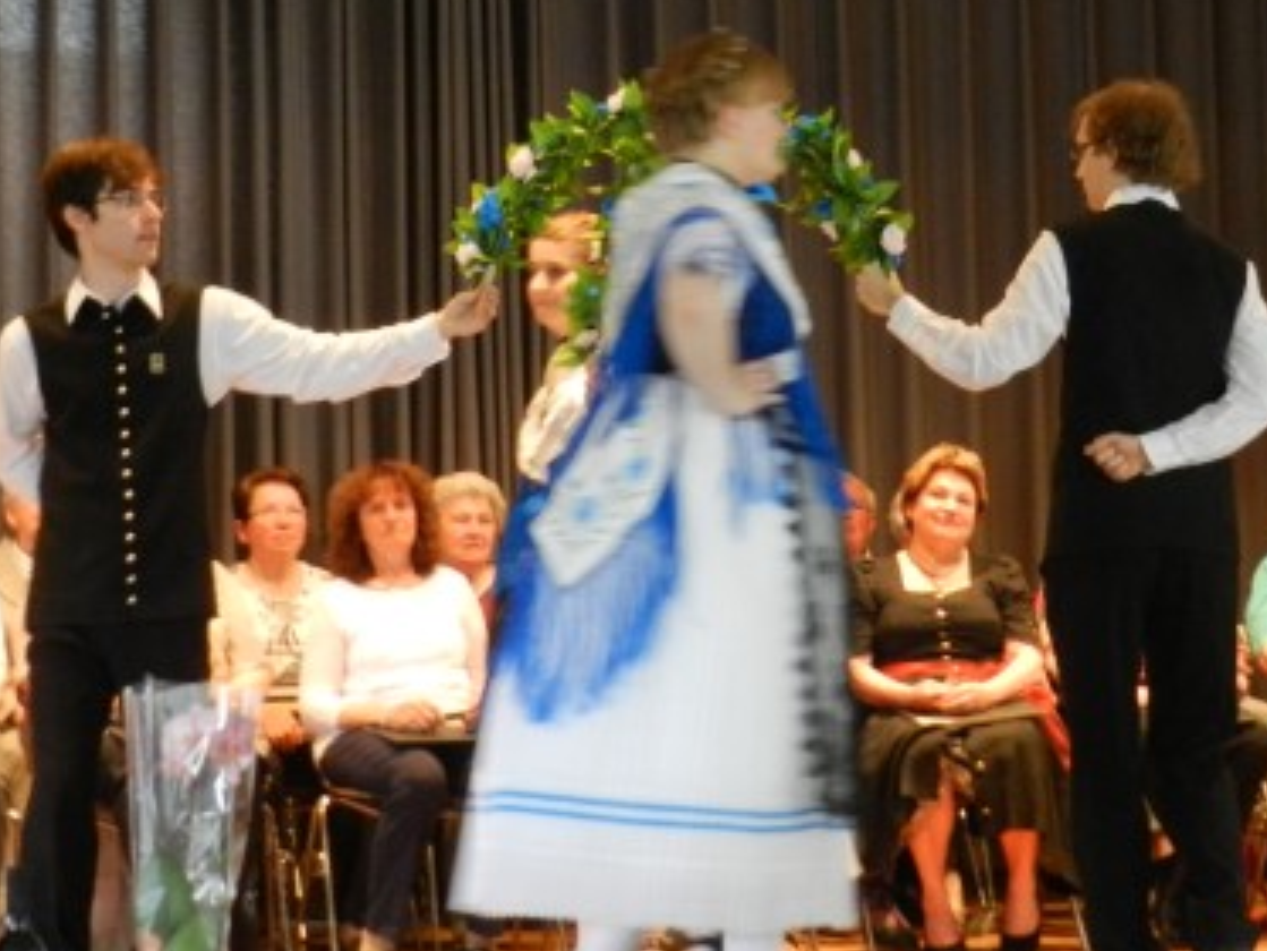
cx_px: 829
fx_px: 3771
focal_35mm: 103
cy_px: 248
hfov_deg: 19.0
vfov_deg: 14.3
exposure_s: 1/25
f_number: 4.6
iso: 800
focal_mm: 10.7
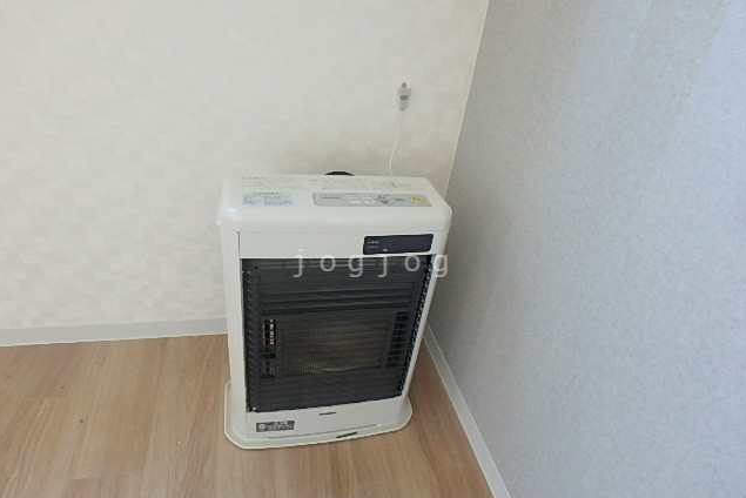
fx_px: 456
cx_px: 374
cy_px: 263
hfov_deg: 78.6
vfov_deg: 57.2
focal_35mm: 22
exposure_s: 1/30
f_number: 3.5
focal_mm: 3.7
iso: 320
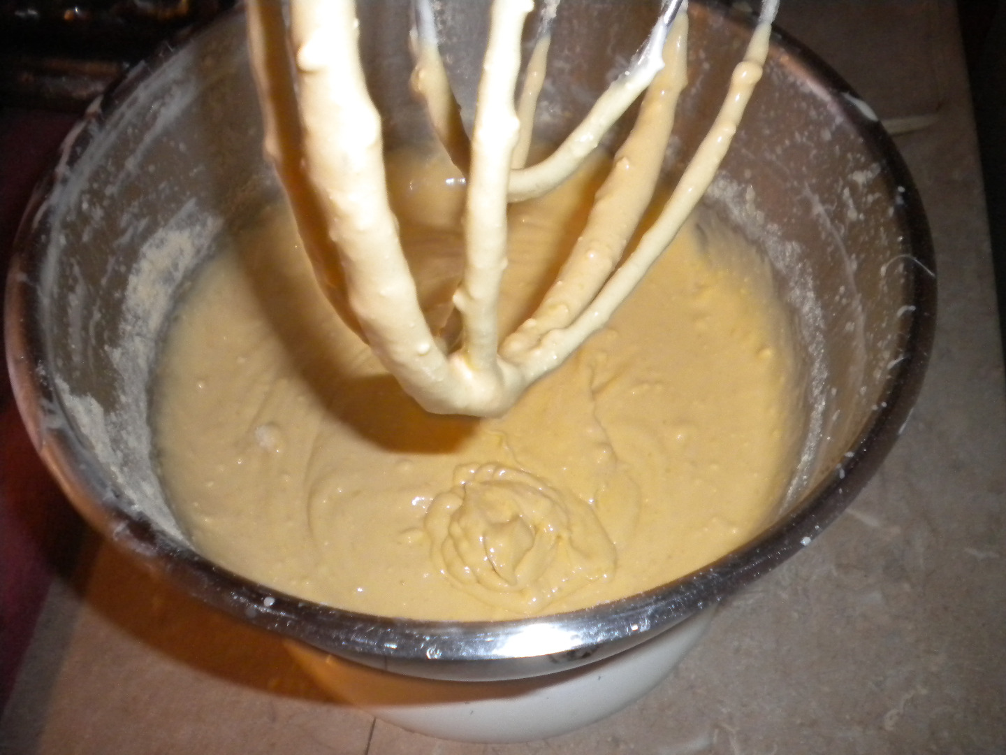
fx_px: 1017
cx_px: 503
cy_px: 378
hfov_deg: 52.6
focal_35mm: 35
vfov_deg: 40.7
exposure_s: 1/30
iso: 400
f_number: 3.1
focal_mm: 6.3
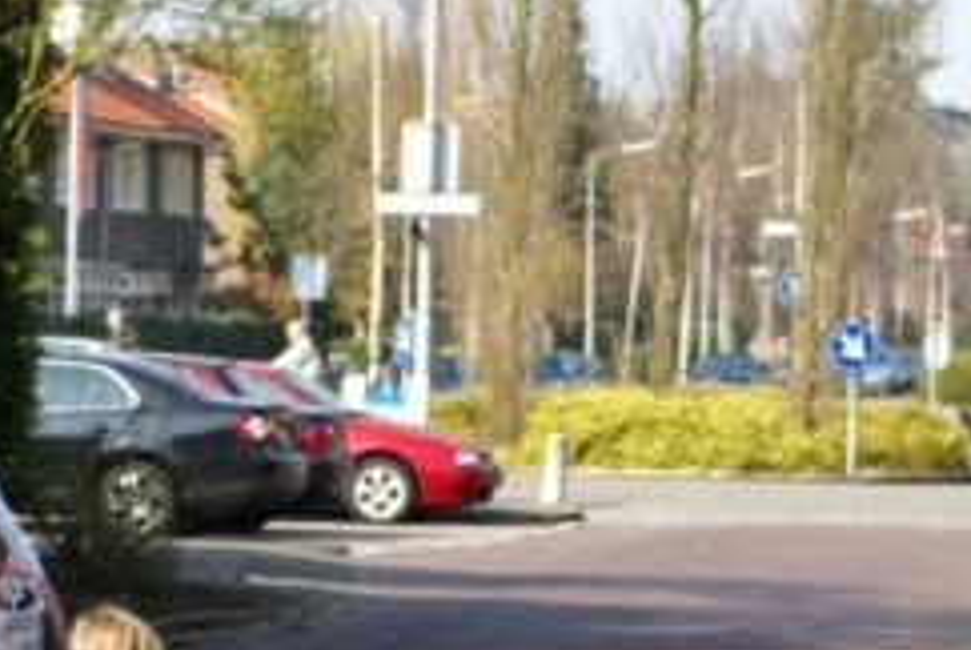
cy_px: 692
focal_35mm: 260
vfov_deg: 5.3
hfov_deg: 7.9
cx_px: 189
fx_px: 7021
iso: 100
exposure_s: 1/160
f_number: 6.3
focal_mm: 70
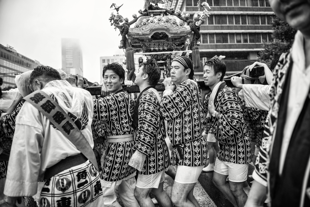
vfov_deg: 53.2
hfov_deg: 73.7
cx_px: 155
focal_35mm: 24
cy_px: 104
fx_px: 207
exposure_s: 1/160
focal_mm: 24
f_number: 2.8
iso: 1250
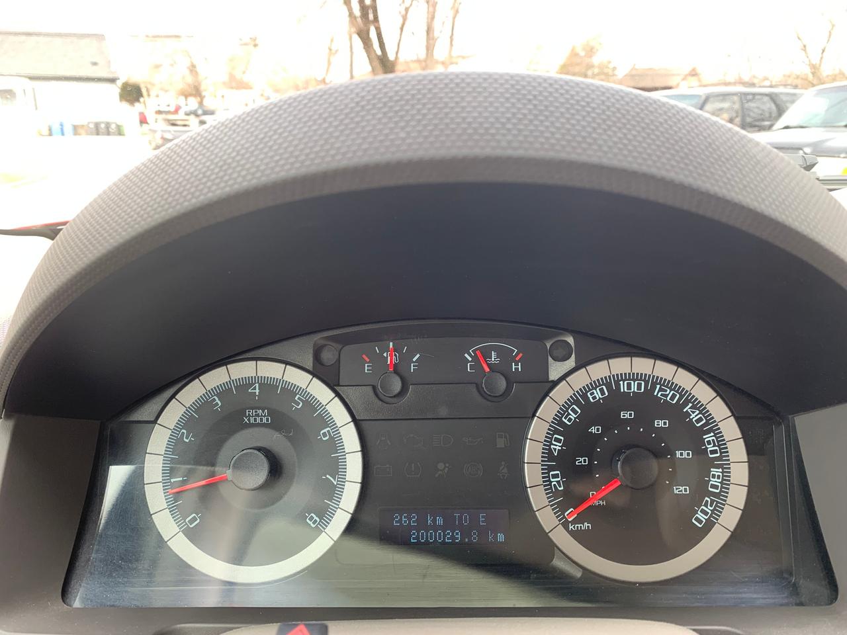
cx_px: 424
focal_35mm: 26
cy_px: 318
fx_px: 636
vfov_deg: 53.1
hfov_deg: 67.3
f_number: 1.8
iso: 80
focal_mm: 4.25
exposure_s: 1/121
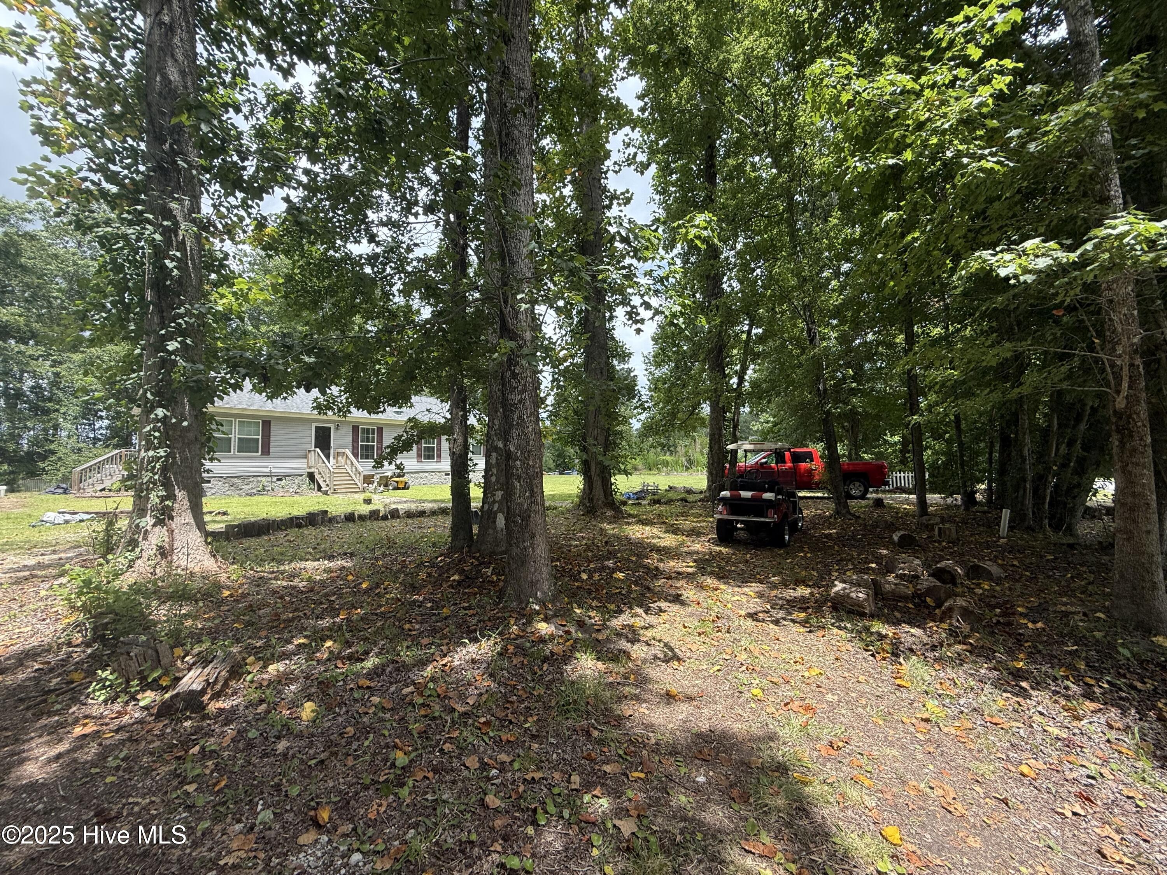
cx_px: 584
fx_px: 472
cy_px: 438
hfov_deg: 102.1
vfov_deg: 85.7
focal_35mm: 14
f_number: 2.2
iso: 64
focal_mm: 2.22
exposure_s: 1/569
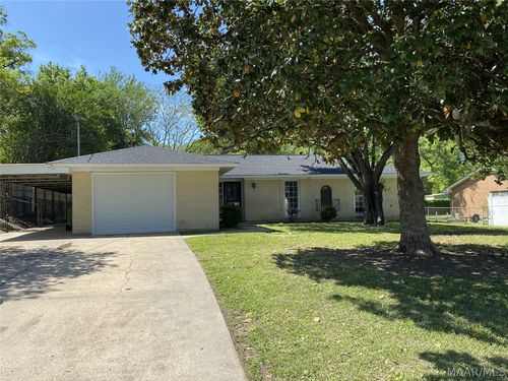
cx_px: 254
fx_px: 382
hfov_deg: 67.3
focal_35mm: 26
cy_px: 190
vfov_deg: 53.1
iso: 32
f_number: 1.8
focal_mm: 4.25
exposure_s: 1/1701
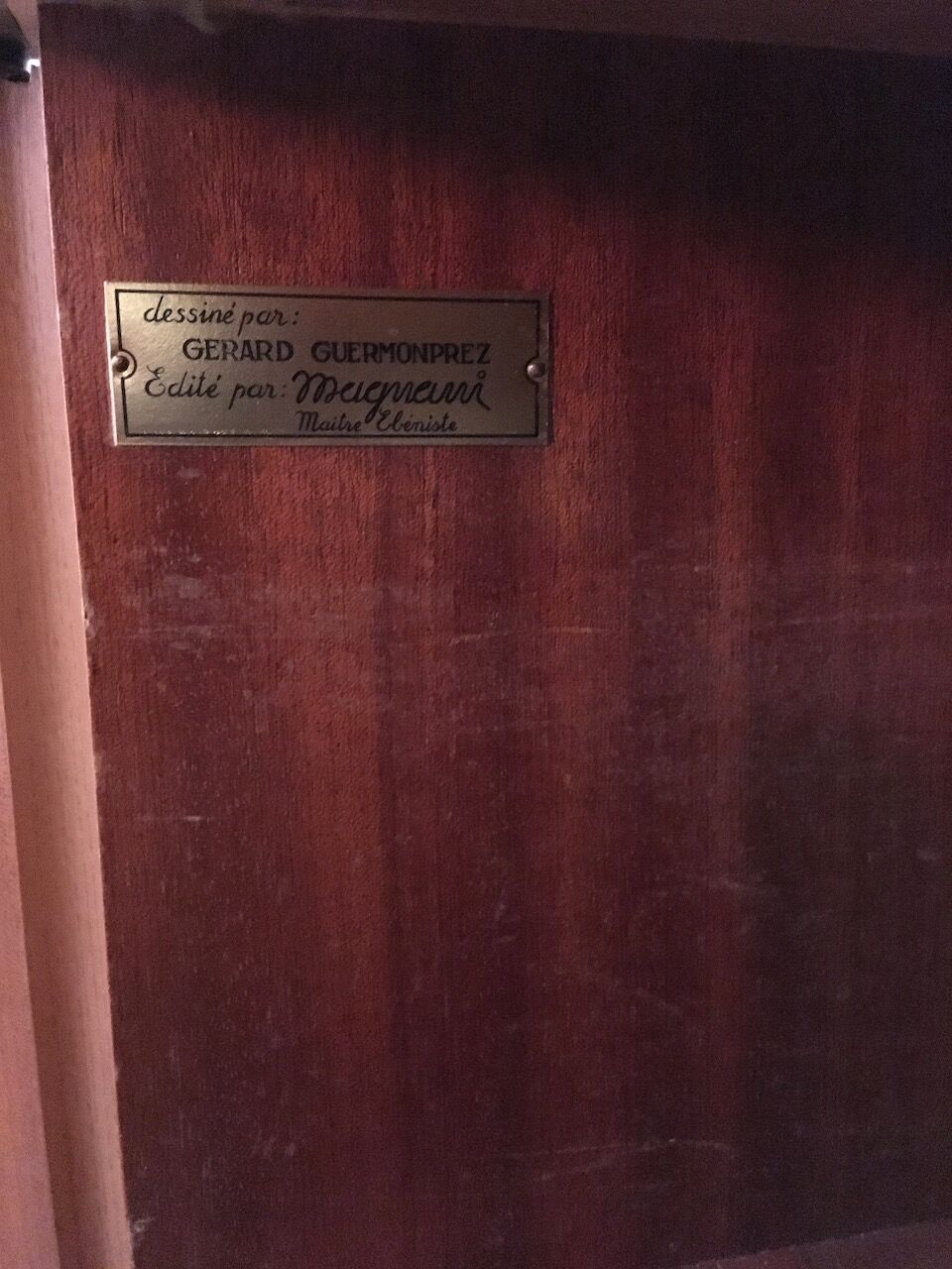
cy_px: 634
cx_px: 476
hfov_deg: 48.2
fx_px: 1063
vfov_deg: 61.7
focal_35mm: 29
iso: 2000
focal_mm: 4.15
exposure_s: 1/17
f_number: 2.2
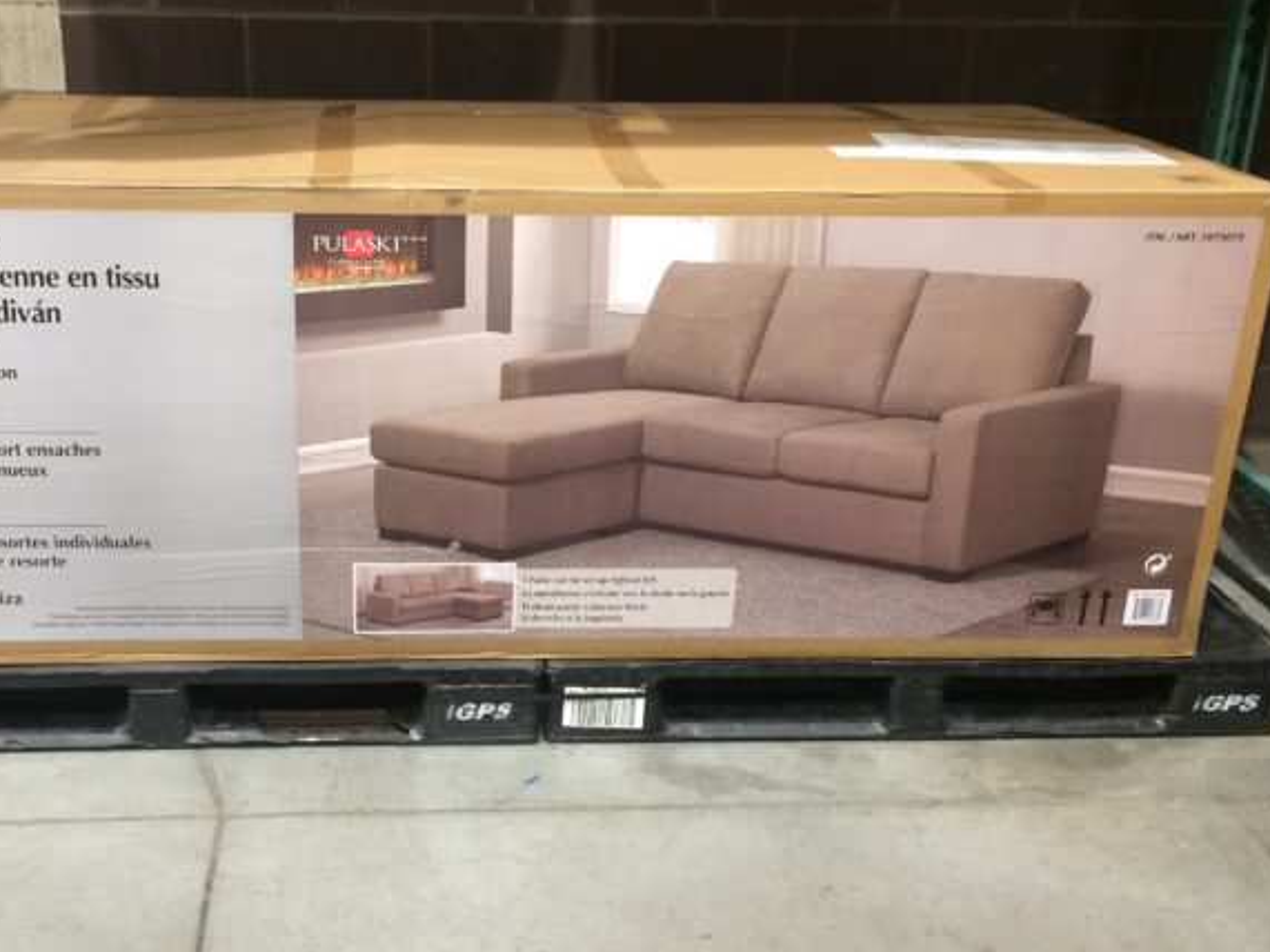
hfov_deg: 47.5
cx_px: 480
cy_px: 438
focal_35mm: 39
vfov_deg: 36.8
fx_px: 1431
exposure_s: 1/30
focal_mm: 4.15
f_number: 2.2
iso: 160
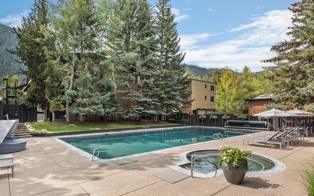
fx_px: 180
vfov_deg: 57.2
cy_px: 105
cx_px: 157
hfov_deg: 82.3
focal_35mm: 21
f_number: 7.1
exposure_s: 1/1250
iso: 400
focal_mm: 20
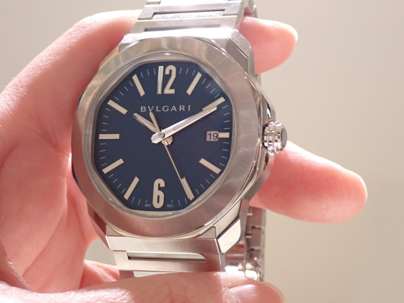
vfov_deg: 18.0
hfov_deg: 23.8
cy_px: 152
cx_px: 202
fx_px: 957
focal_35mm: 82
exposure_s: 1/80
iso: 640
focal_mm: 14.62
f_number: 4.3
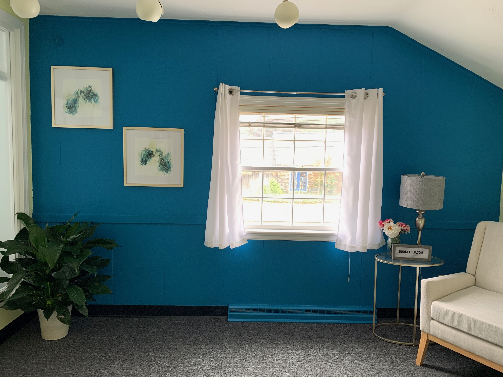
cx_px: 252
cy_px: 188
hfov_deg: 67.3
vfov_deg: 53.1
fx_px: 378
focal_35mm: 26
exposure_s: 1/79
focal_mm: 4.25
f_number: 1.8
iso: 100
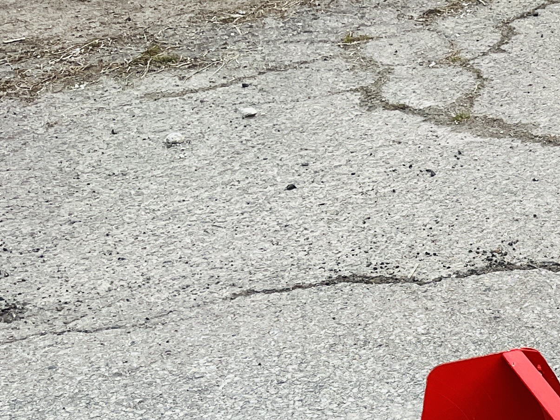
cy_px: 591
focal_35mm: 87
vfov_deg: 15.9
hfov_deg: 19.6
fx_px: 1408
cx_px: 833
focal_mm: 5.1
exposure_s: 1/122
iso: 100
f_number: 1.6
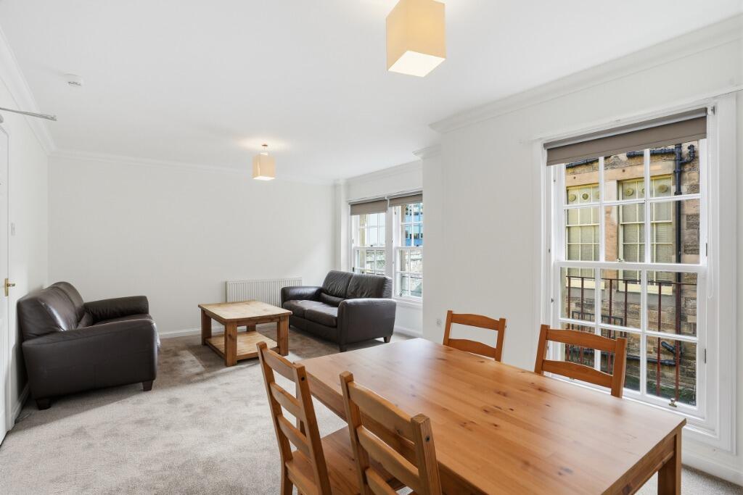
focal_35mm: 17
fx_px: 351
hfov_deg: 93.3
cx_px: 372
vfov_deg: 70.5
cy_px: 248
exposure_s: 1/100
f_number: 8
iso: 250
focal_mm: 17
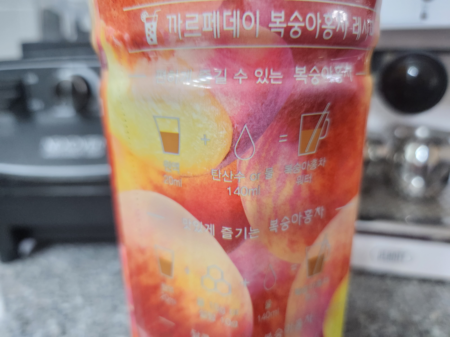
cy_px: 168
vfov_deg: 58.9
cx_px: 225
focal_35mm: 23
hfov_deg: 73.9
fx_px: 299
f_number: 1.8
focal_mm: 5.4
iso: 1000
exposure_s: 1/120
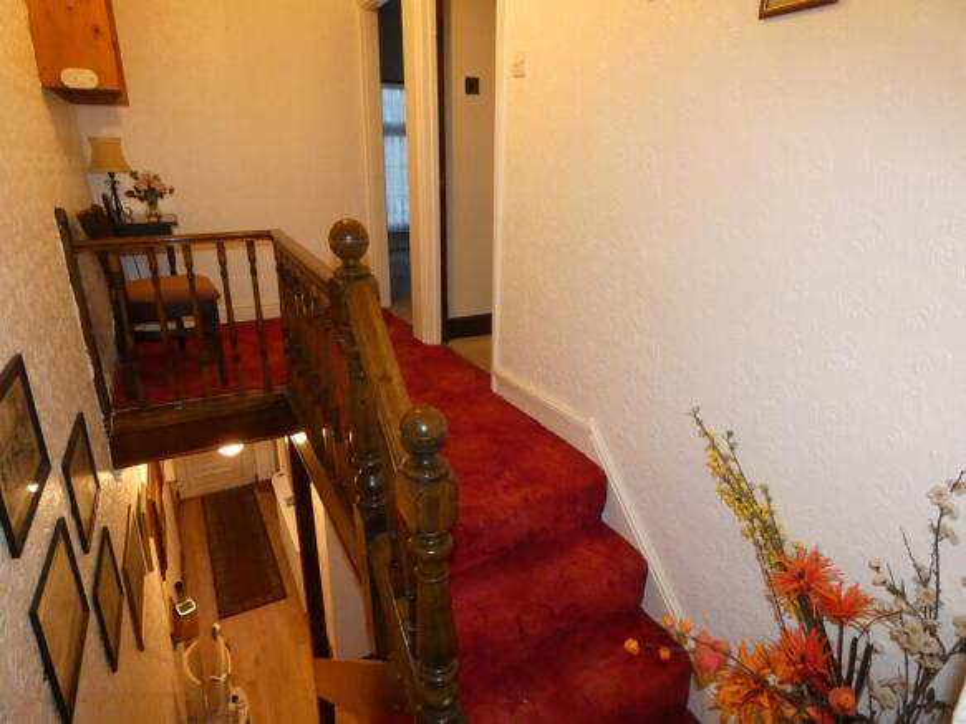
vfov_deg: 66.0
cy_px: 362
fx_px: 558
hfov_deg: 81.8
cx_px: 483
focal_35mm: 20
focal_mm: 3.6
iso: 800
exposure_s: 1/60
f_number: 2.8
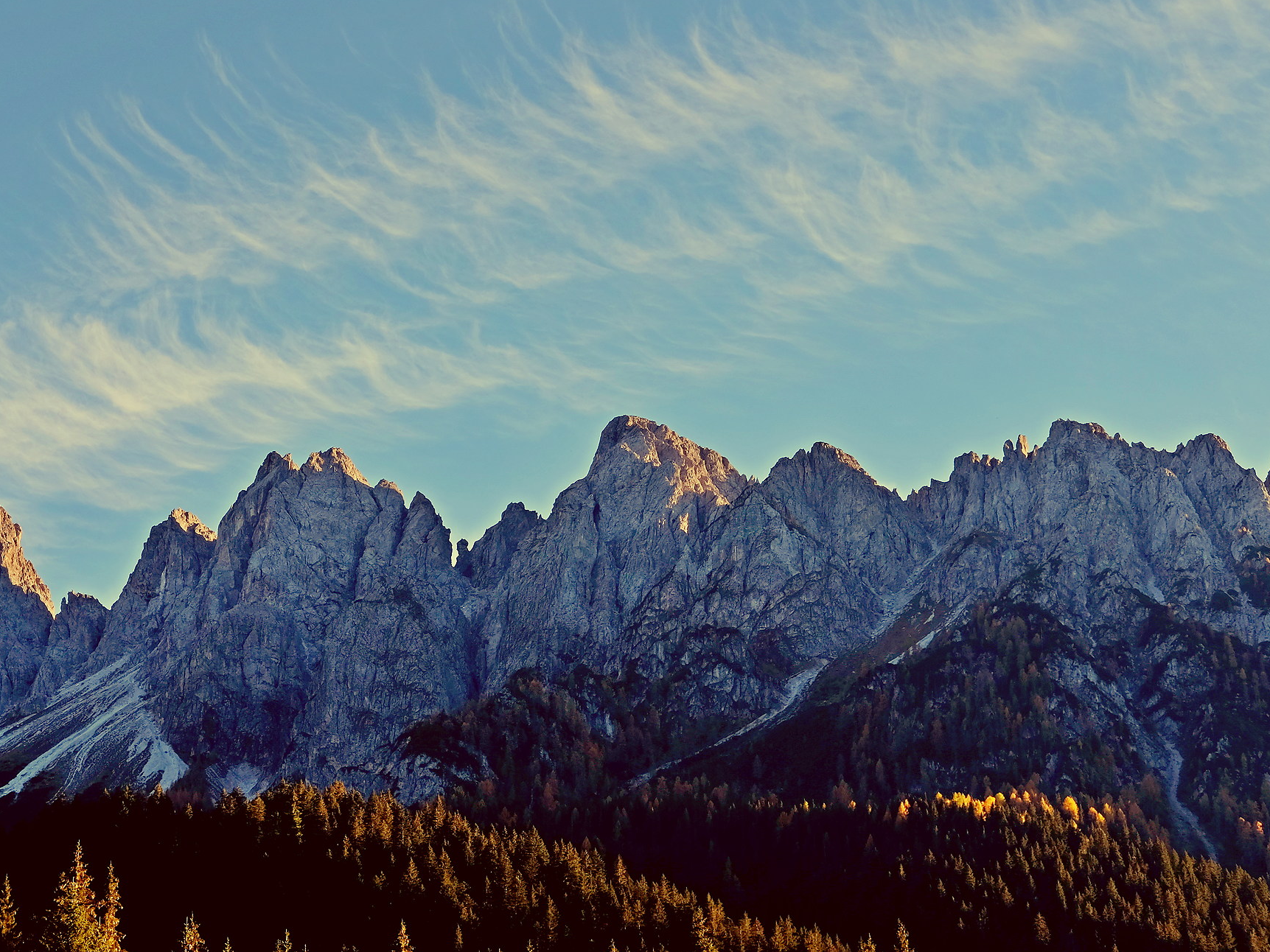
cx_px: 423
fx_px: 2605
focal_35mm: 71
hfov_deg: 27.2
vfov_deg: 20.7
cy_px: 402
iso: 200
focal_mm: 35
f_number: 8
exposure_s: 1/210
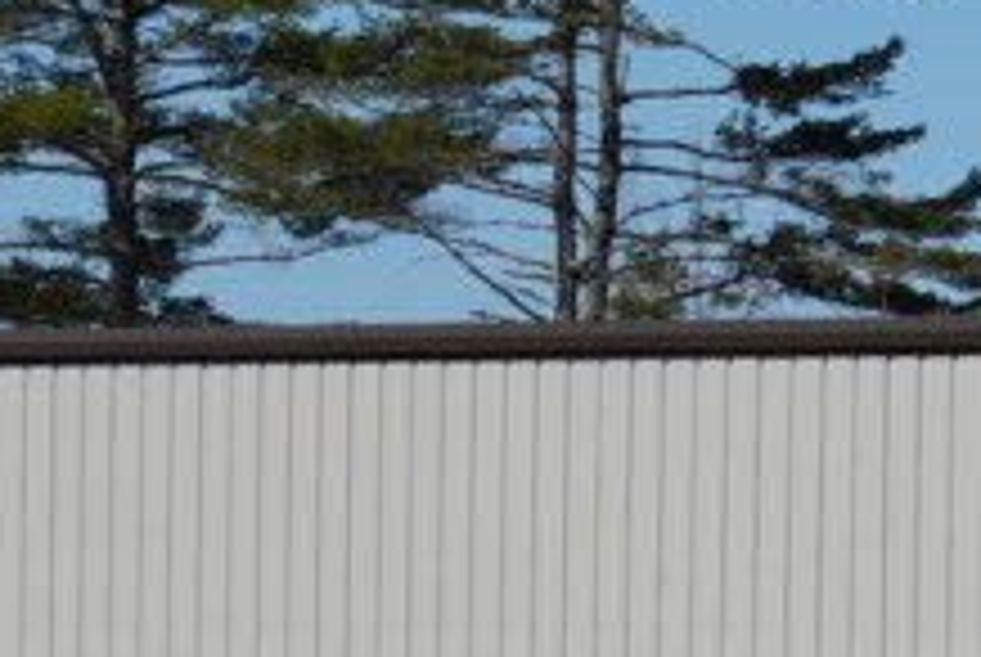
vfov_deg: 3.3
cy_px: 603
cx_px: 1750
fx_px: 11542
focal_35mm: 423
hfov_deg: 4.8
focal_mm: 38
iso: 100
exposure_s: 1/320
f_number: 11
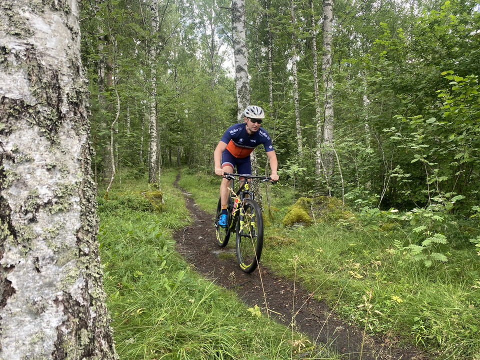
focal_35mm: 26
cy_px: 180
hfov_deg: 67.3
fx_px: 361
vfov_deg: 53.1
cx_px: 240
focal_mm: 4.25
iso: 50
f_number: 1.8
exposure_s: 1/122
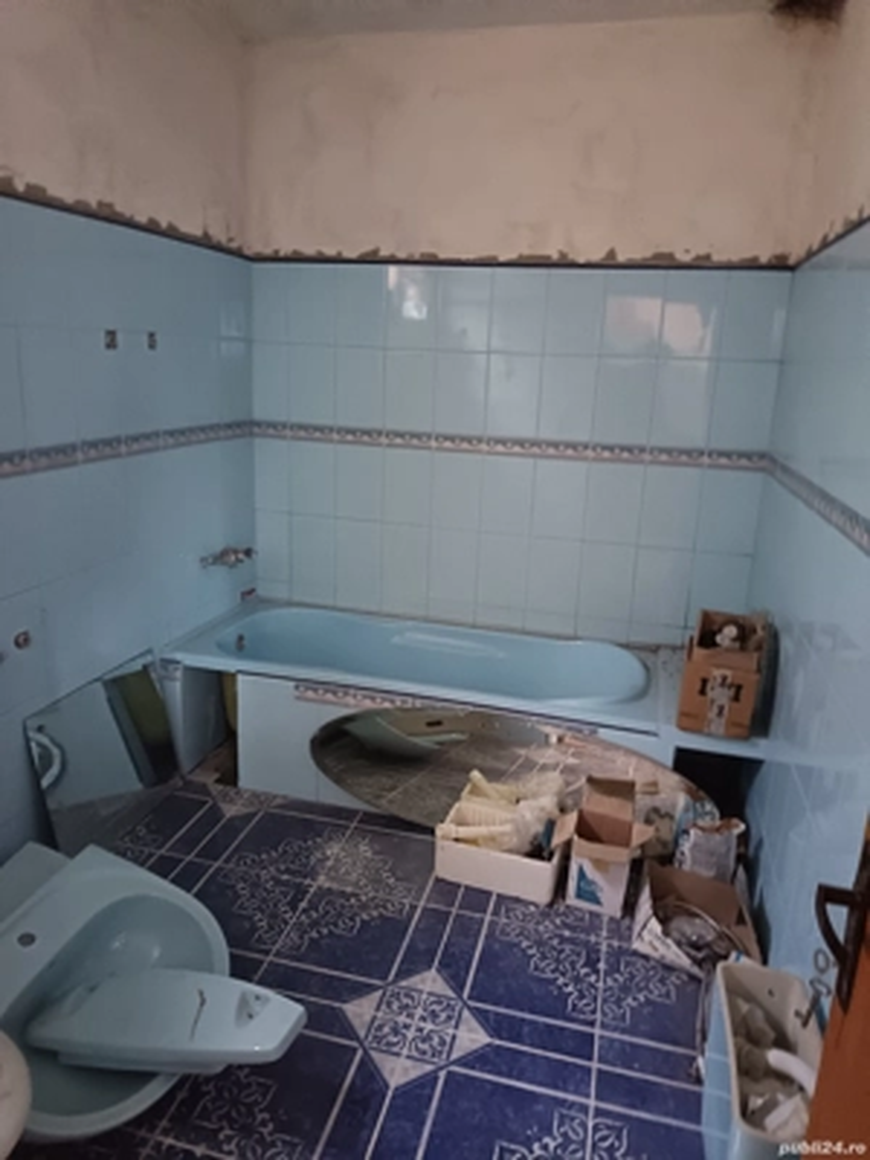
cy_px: 580
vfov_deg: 71.6
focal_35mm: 24
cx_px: 435
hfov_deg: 56.8
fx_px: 804
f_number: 1.75
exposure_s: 1/14.3
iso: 9587
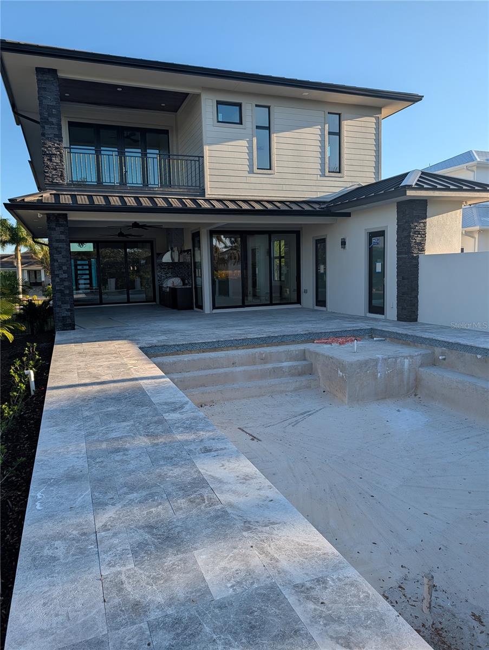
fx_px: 451
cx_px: 244
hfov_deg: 56.9
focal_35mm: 24
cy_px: 325
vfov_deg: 71.5
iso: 18
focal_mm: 6.9
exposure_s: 1/464
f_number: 1.68
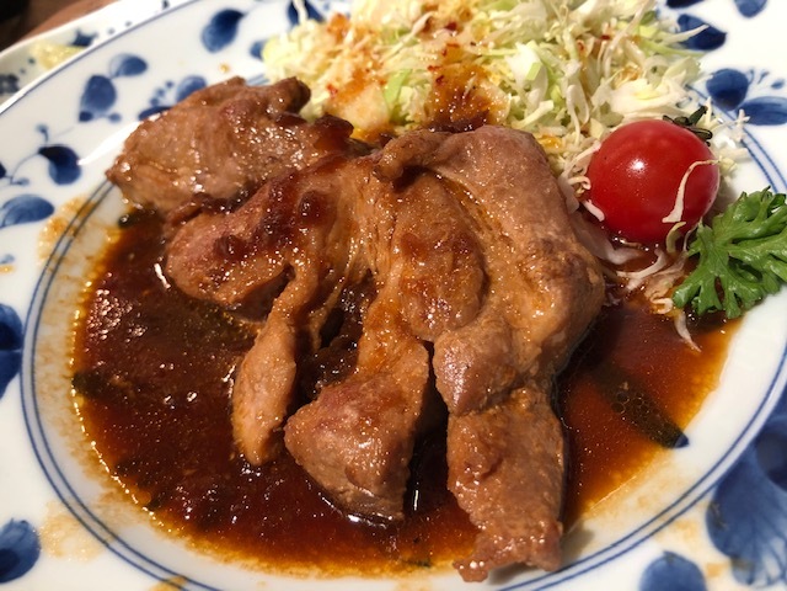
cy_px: 296
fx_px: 637
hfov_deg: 63.4
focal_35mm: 28
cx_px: 394
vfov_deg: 49.7
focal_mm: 3.99
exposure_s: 1/30
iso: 32
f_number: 1.8
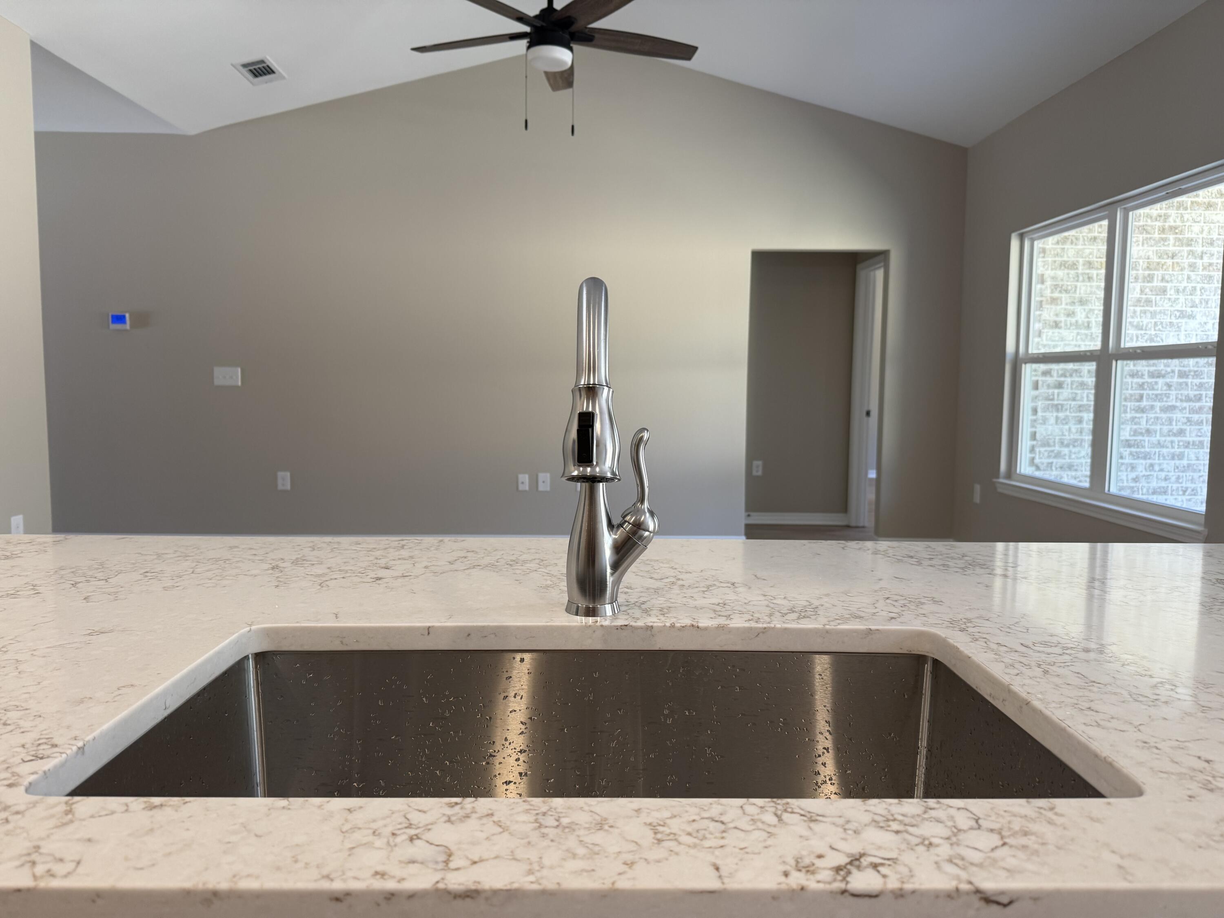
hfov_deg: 71.6
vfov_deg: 56.8
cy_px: 459
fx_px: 849
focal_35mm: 24
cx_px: 612
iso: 160
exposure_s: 1/120
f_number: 1.78
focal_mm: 6.76
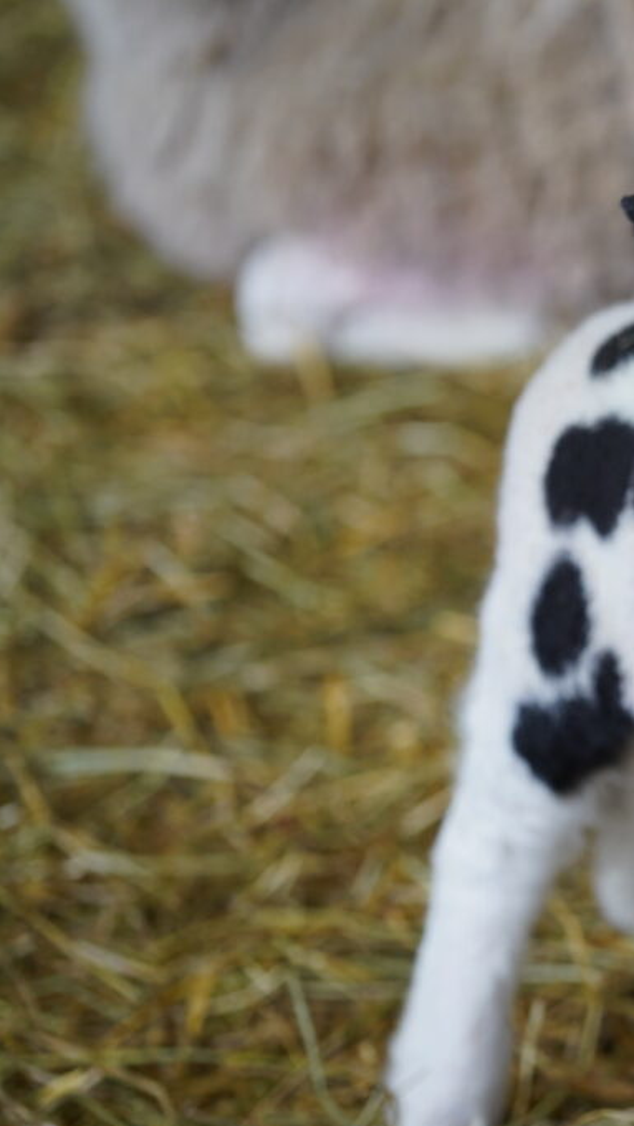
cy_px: 564
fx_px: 7016
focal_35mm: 235
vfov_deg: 9.2
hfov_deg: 5.1
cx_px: 819
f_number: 4
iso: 1250
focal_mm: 149
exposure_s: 1/160
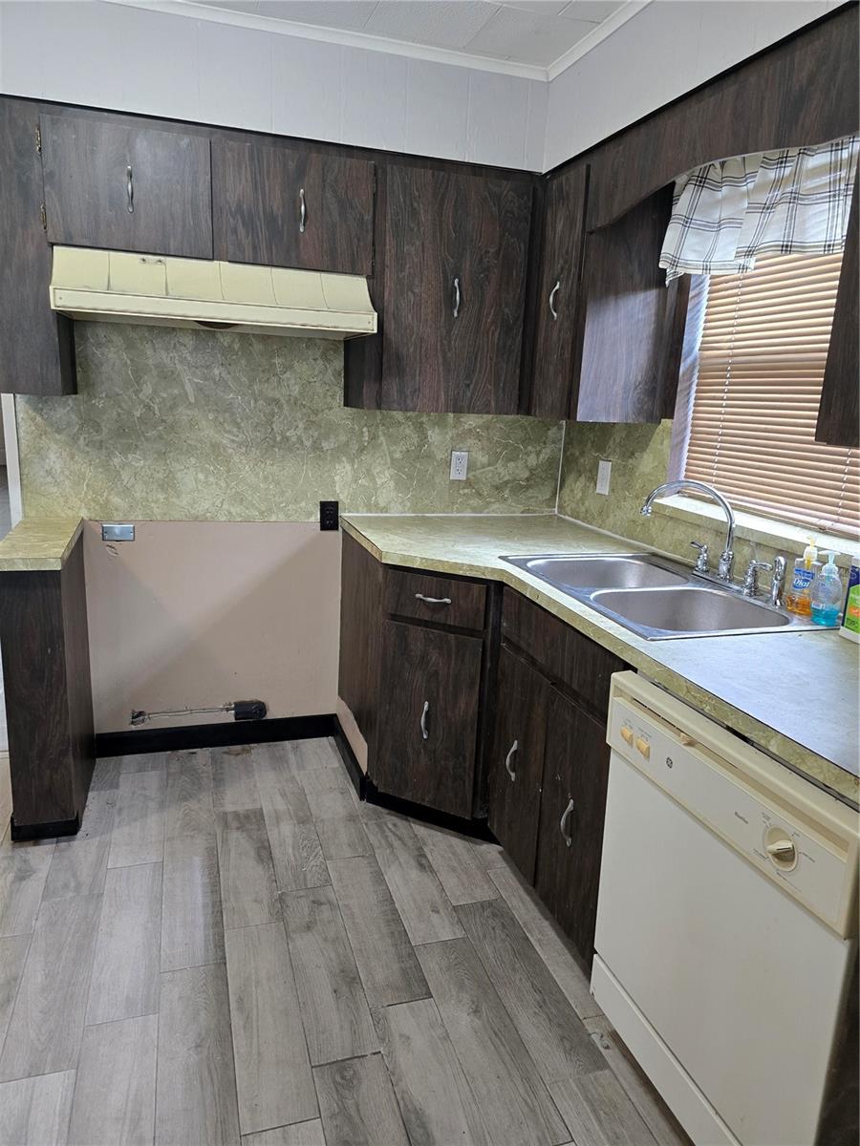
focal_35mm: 23
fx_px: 762
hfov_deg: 58.9
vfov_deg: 73.9
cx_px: 430
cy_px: 573
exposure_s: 1/120
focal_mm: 6.3
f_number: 1.7
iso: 400
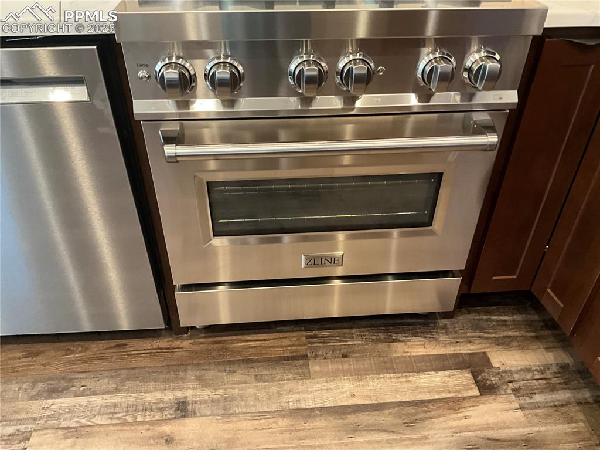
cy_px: 225
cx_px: 300
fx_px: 502
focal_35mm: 29
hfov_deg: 61.7
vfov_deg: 48.2
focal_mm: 3
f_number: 1.8
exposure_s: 1/40
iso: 250
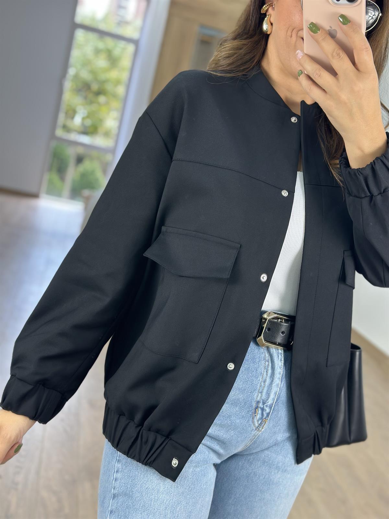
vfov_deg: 39.7
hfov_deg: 30.3
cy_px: 260
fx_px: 719
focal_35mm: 48
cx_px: 194
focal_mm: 6.86
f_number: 1.78
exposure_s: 1/100
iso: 125
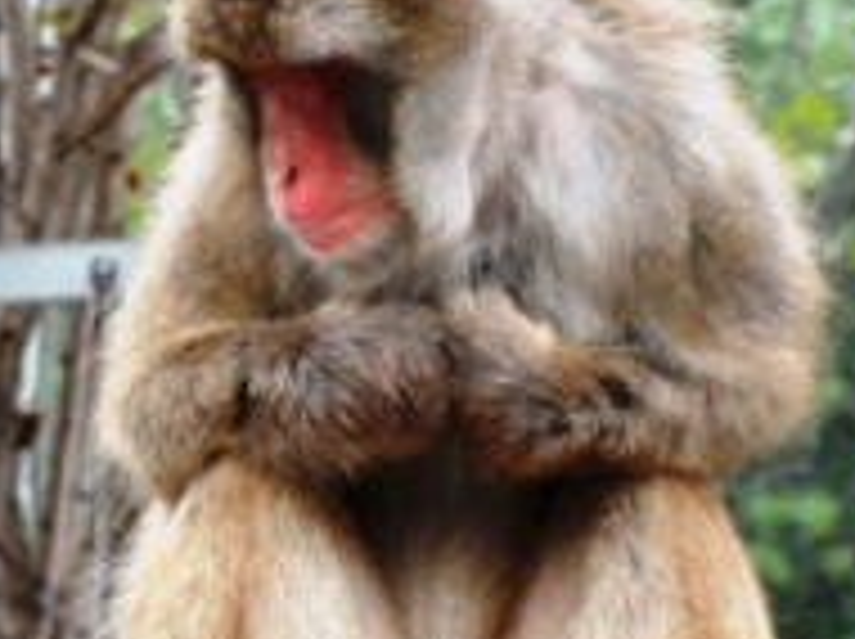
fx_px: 19217
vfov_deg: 1.9
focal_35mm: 779
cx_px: 346
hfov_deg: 2.5
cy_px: 346
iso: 200
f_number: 5.6
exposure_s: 1/60
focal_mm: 53.3
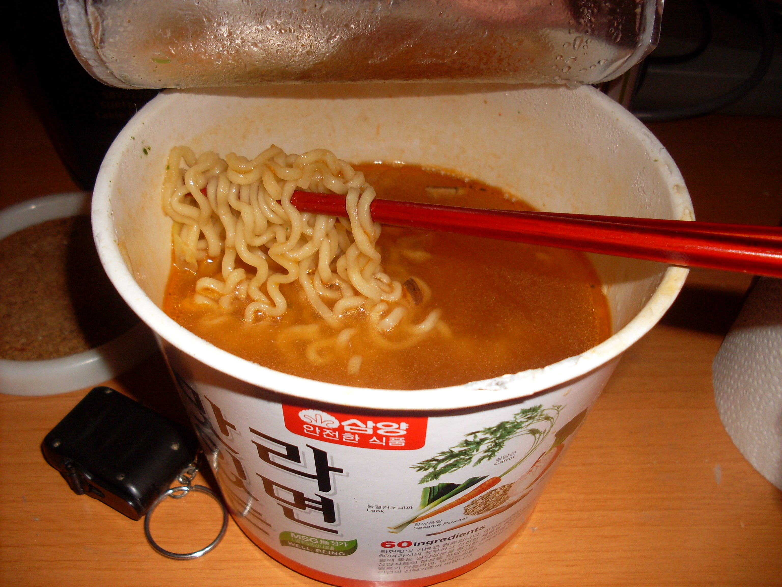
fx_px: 858
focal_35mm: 38
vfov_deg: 37.7
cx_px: 391
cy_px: 294
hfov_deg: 49.0
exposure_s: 1/45
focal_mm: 6.3
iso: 100
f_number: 2.8
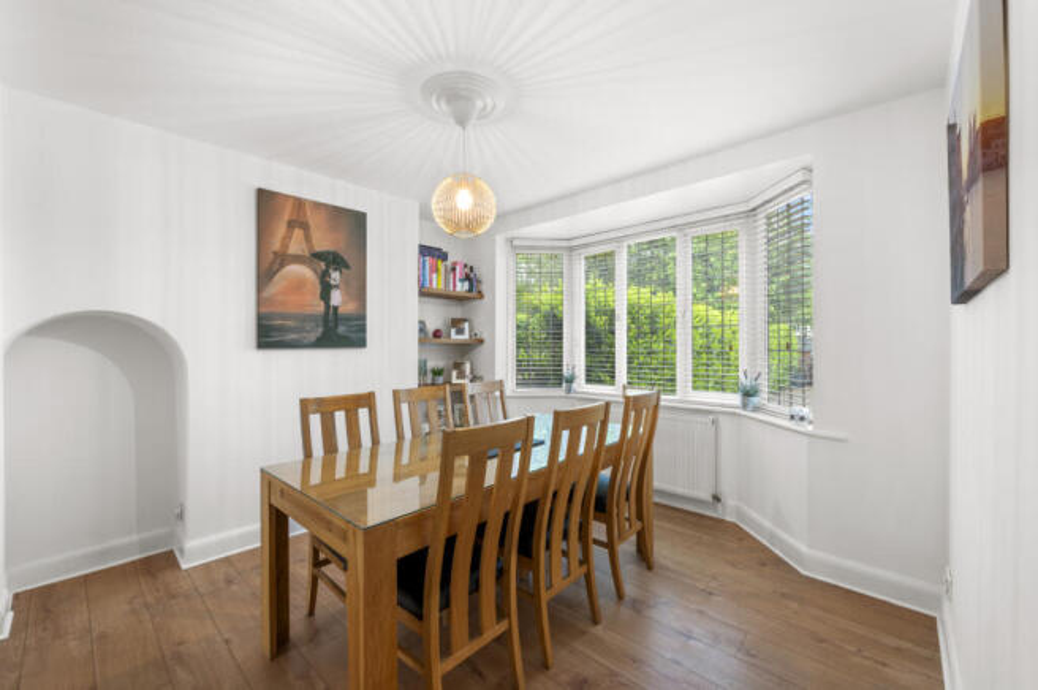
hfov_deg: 104.3
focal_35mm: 14
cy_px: 345
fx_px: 403
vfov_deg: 81.1
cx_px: 519
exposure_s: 1
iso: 200
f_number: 16
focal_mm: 14
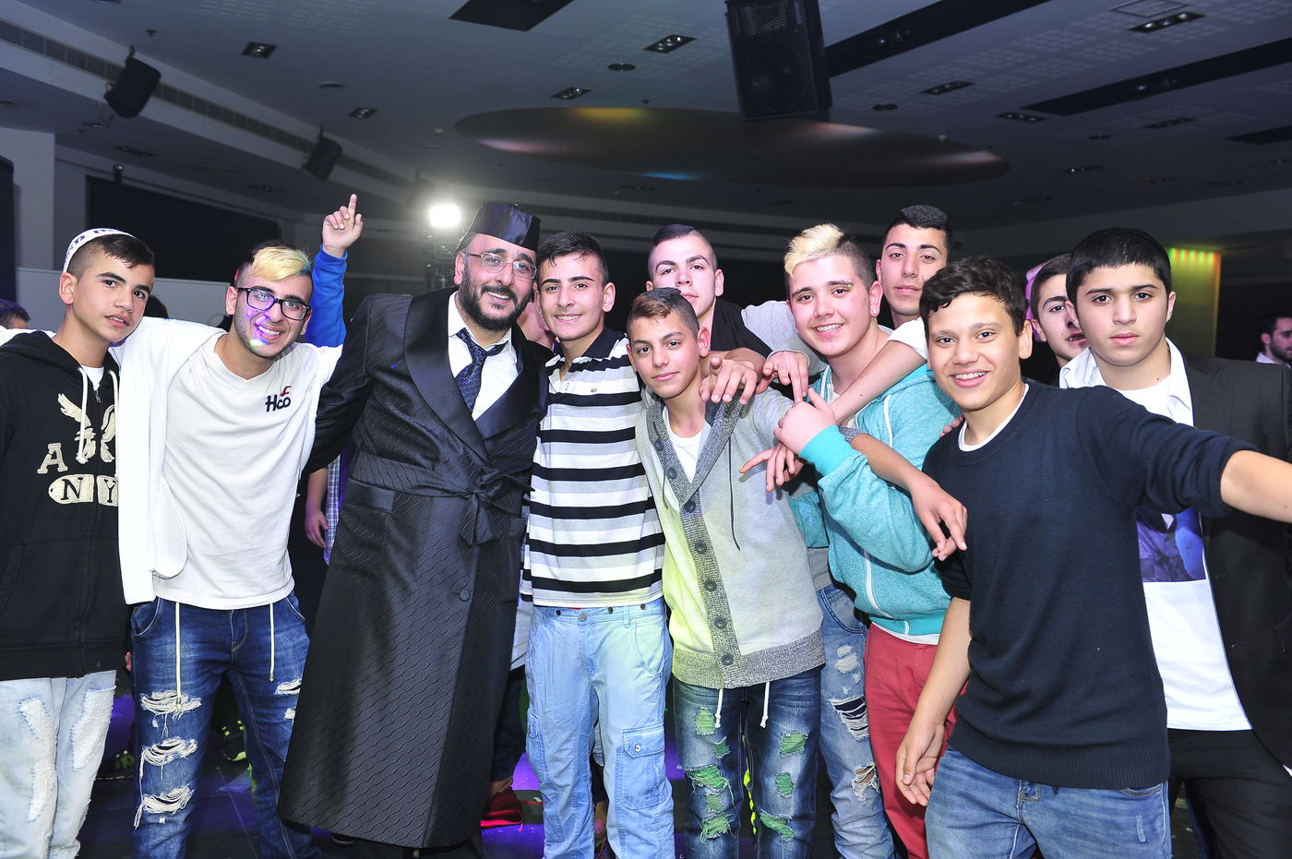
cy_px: 430
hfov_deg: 54.5
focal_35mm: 35
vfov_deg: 37.8
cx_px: 646
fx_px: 1255
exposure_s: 1/125
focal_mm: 35
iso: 1000
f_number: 5
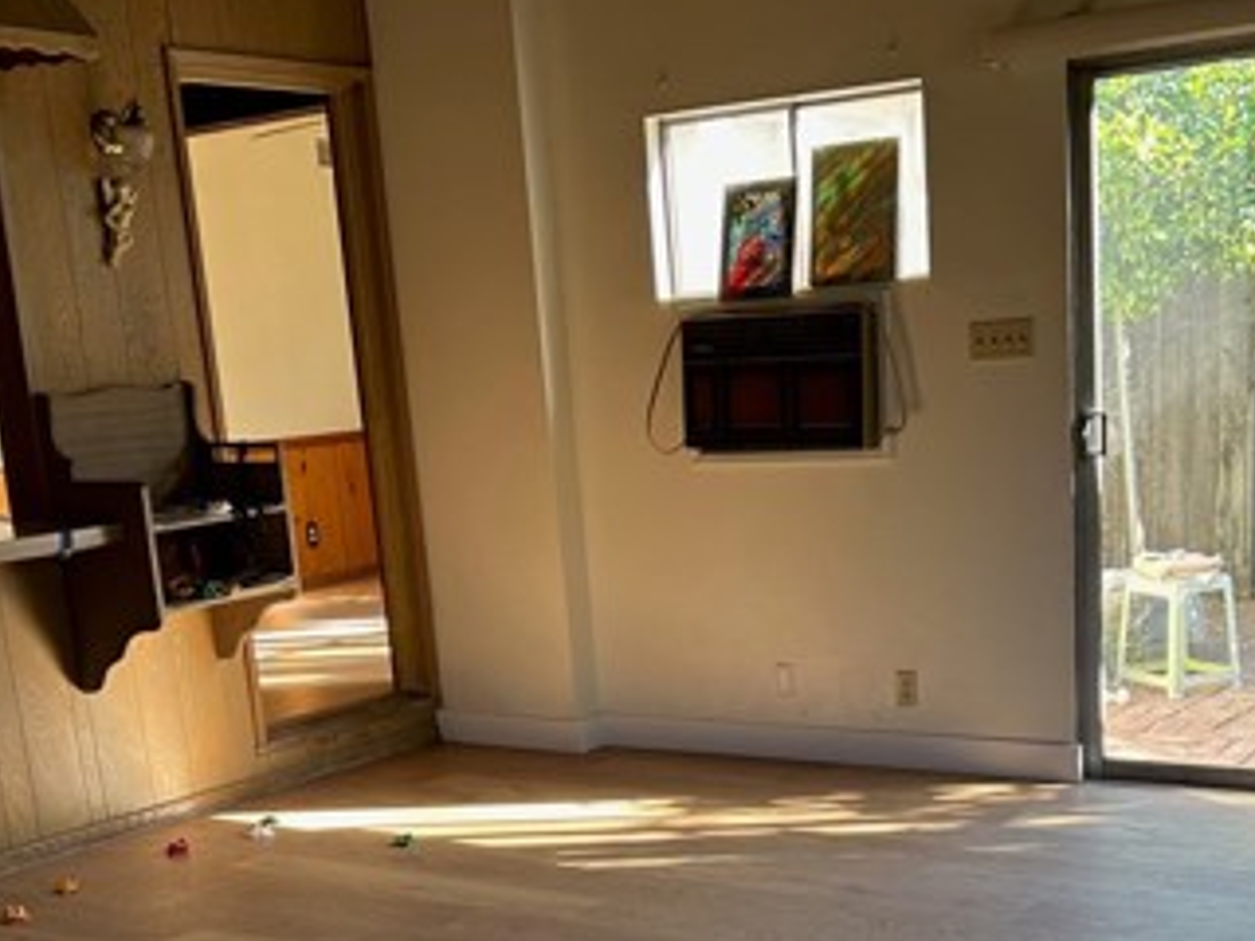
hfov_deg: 36.7
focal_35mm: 52
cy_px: 827
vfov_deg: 27.2
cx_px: 745
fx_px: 1885
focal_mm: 5.7
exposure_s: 1/121
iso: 50
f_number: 1.5
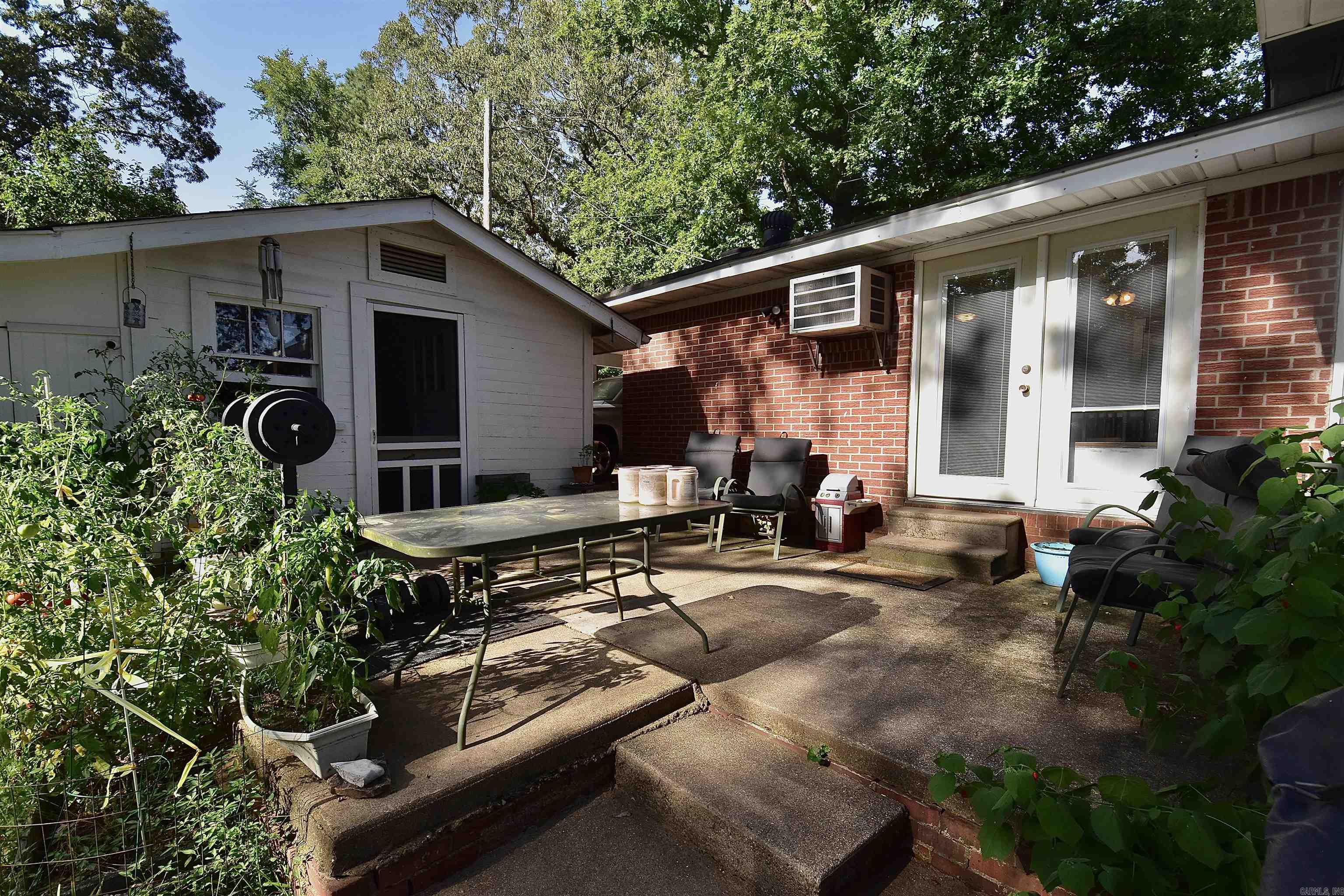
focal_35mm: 15
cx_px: 672
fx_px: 560
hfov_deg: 100.4
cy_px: 448
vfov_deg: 77.3
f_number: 10
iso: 400
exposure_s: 1/200
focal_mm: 10
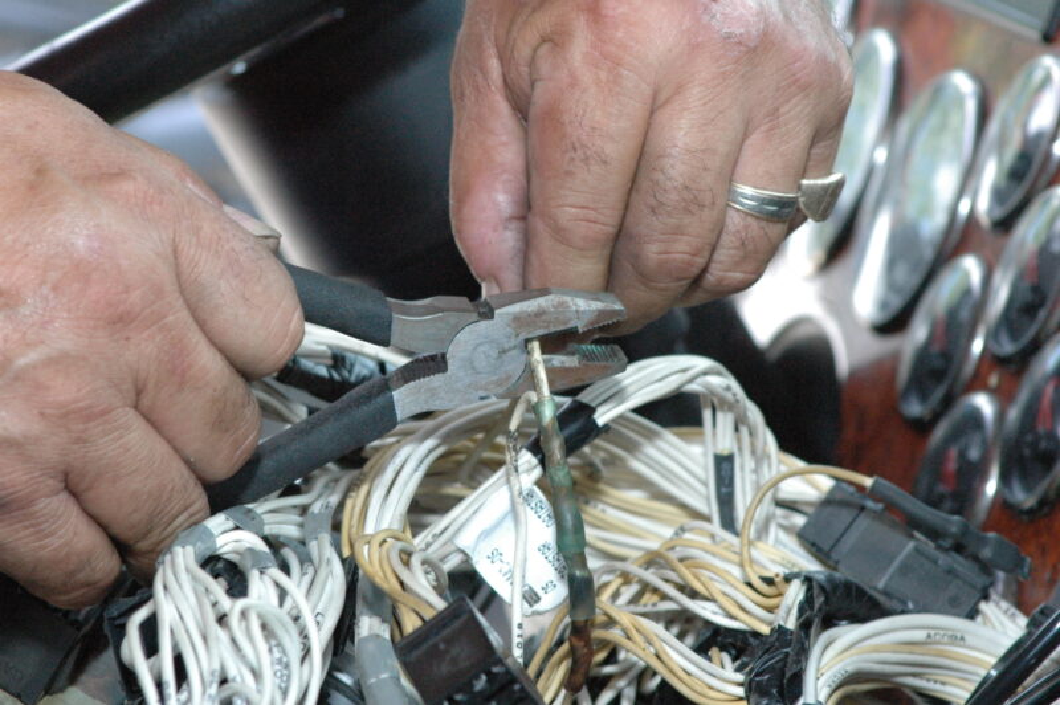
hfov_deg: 17.1
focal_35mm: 120
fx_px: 3530
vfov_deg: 11.4
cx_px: 530
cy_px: 352
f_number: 8
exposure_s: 1/250
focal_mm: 80
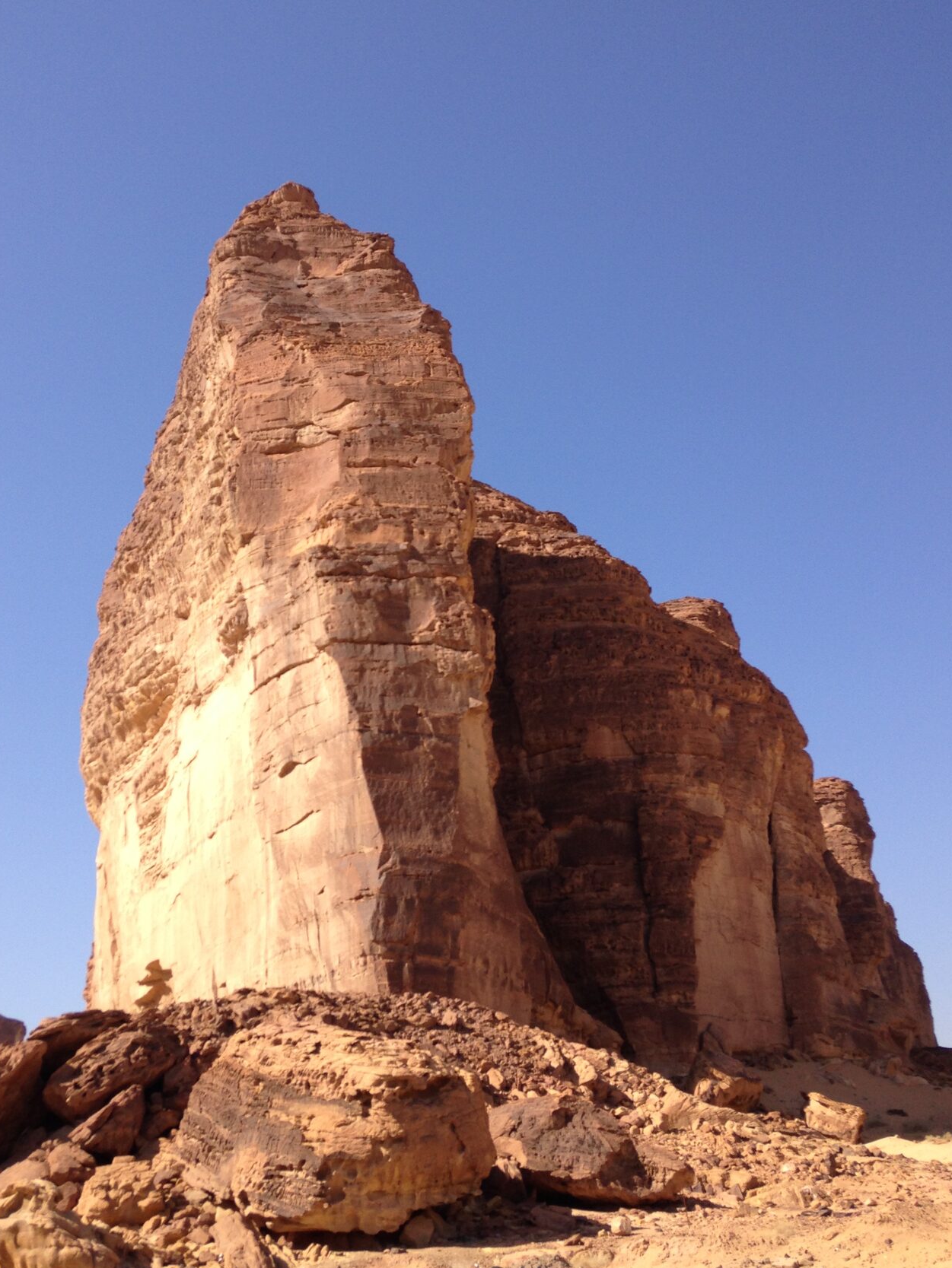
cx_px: 443
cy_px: 572
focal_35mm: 38
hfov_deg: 37.7
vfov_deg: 48.9
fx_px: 1393
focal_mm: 4.12
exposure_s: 1/1232
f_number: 2.4
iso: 50
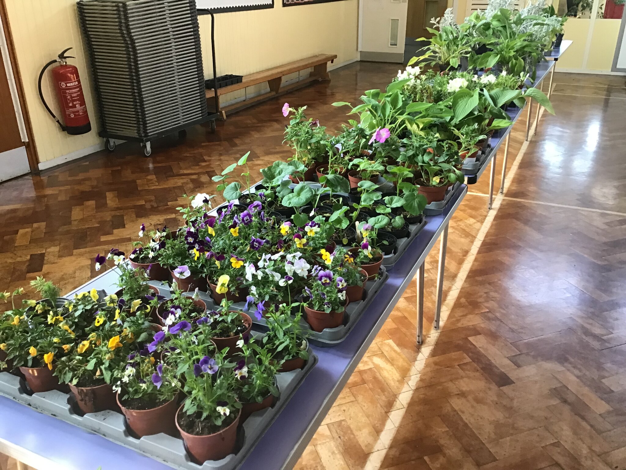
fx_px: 561
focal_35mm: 31
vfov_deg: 45.4
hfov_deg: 58.4
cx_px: 313
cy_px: 235
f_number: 2.4
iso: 50
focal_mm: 3.3
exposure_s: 1/33
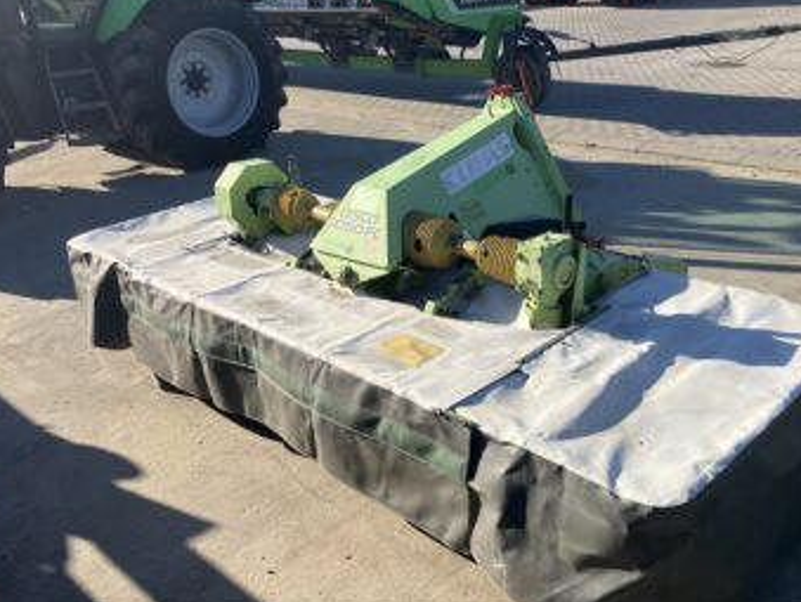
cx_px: 451
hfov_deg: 55.1
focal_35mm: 33
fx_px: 764
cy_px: 326
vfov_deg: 43.0
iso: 32
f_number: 1.8
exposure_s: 1/1799
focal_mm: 3.99
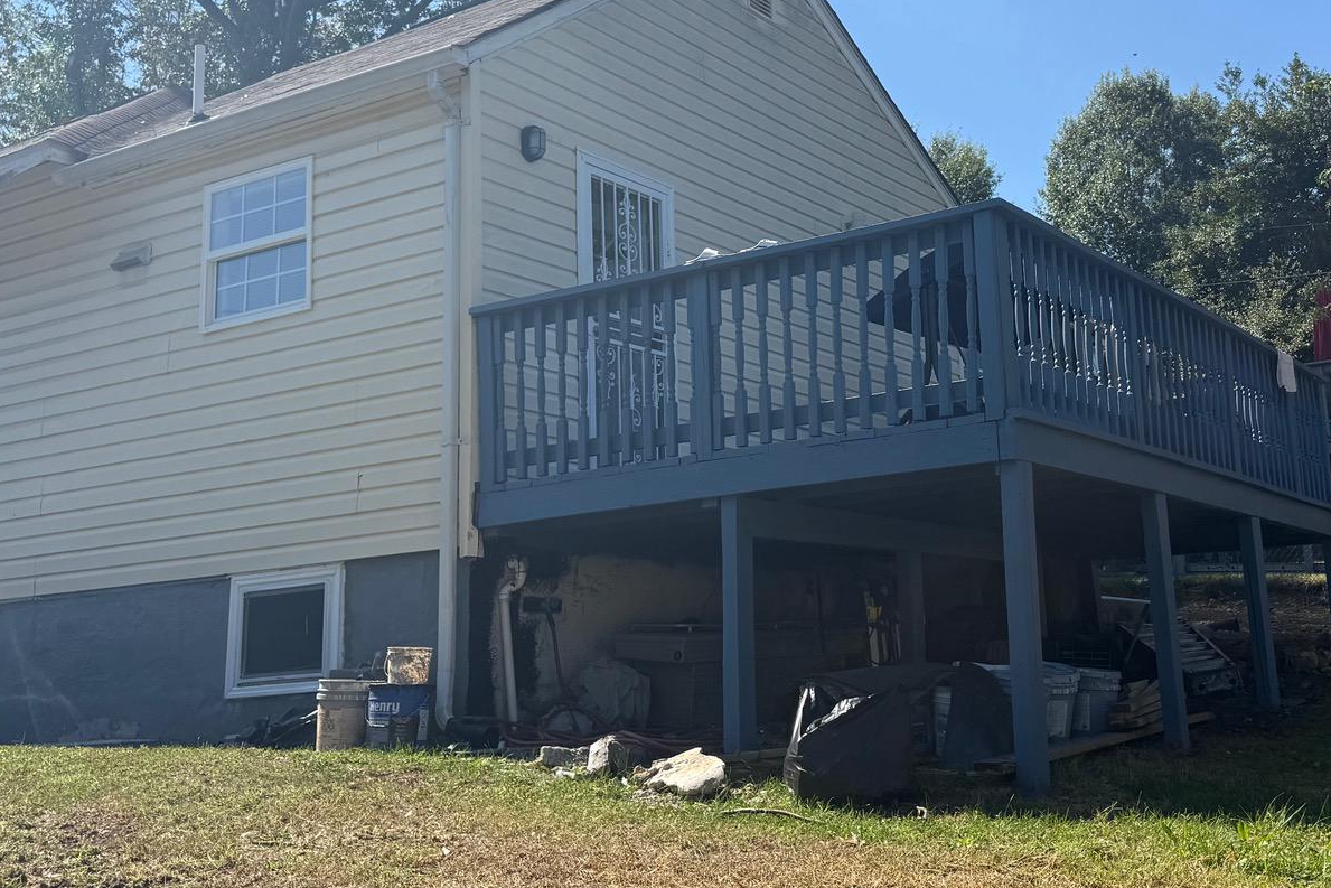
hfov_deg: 44.9
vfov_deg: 31.1
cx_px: 866
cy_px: 337
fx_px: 1590
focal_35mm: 43
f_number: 1.78
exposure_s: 1/3953
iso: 80
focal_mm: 6.76
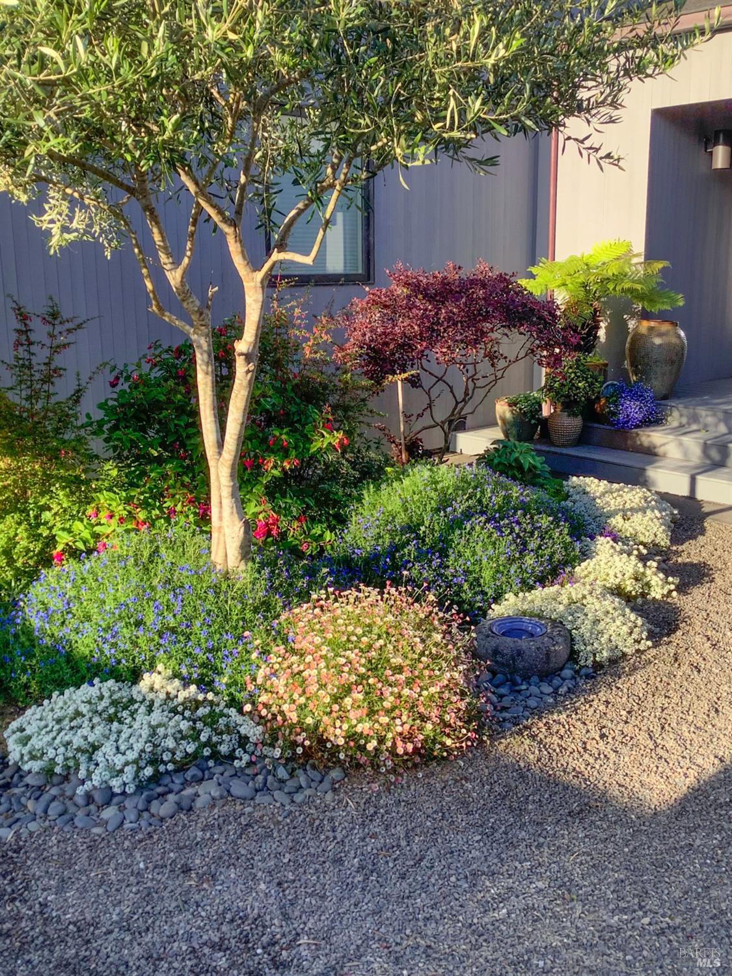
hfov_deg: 45.4
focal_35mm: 31
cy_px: 488
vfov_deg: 58.4
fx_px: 874
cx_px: 366
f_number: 2.4
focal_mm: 3.3
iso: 25
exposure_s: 1/170
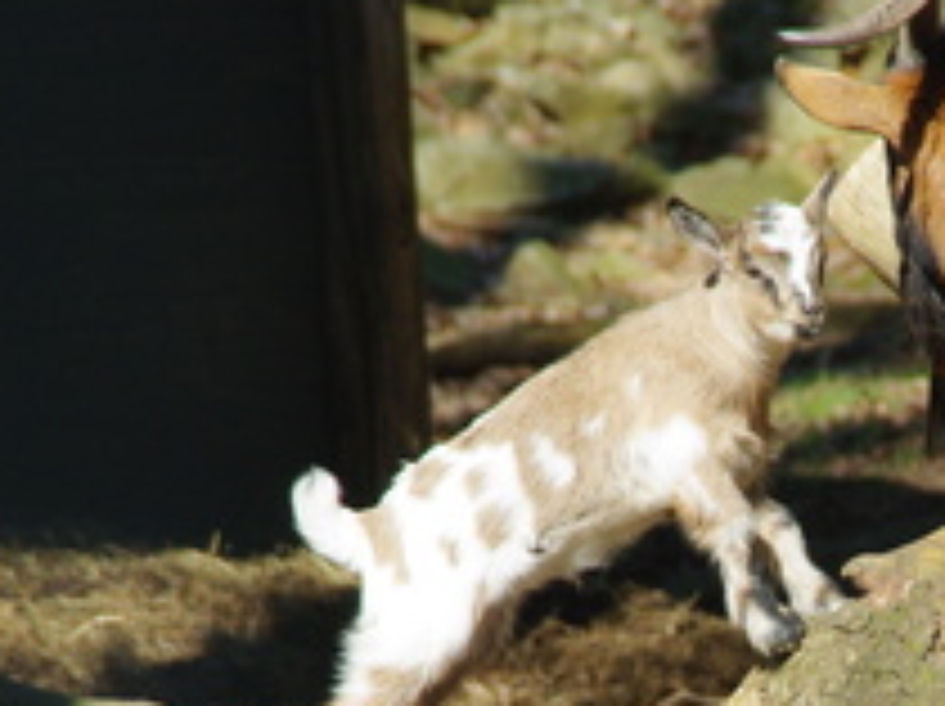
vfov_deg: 2.3
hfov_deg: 3.1
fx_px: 17288
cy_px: 666
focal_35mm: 634
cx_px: 914
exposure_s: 1/350
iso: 400
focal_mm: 200
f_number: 9.5
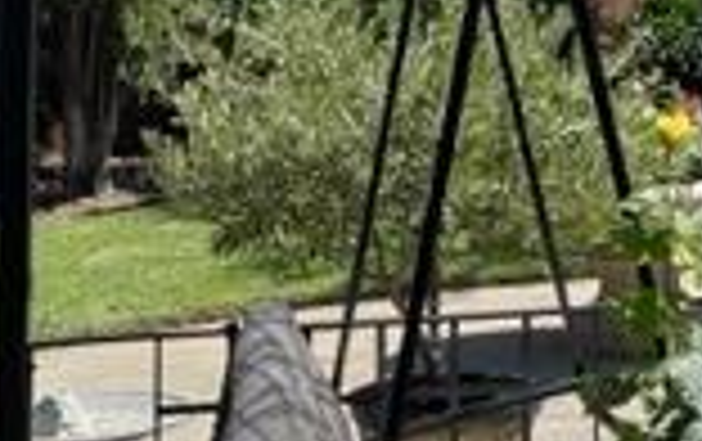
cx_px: 860
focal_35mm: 113
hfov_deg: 17.5
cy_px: -274
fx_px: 2165
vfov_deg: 11.1
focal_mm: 5.1
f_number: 1.6
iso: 32
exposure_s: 1/1821
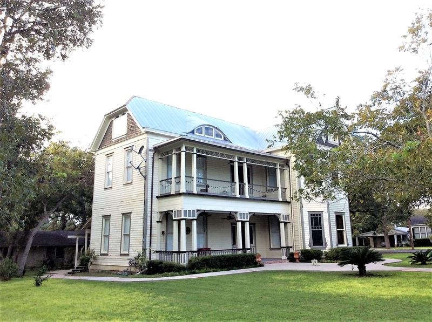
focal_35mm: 32
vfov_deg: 44.0
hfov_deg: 56.9
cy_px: 161
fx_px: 399
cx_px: 216
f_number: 2.4
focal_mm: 3.3
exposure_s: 1/120
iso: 50
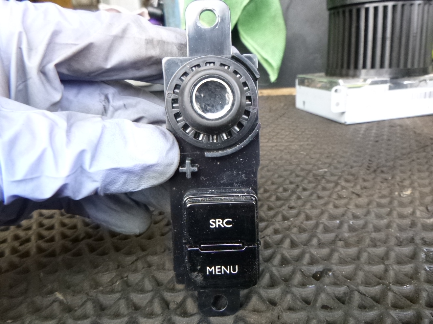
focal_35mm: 25
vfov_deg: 54.9
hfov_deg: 69.4
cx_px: 216
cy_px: 162
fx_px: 313
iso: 400
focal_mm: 4.5
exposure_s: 1/15
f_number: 3.9
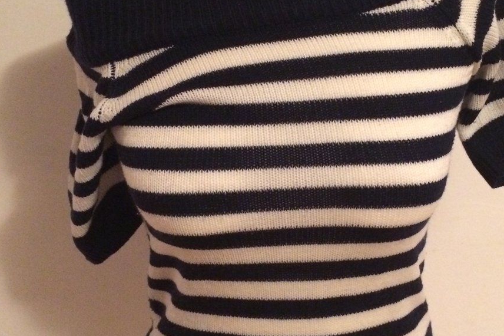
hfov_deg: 41.8
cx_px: 291
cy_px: 154
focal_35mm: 47
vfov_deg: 28.6
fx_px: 658
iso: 500
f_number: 2.2
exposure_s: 1/17
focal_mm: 4.15
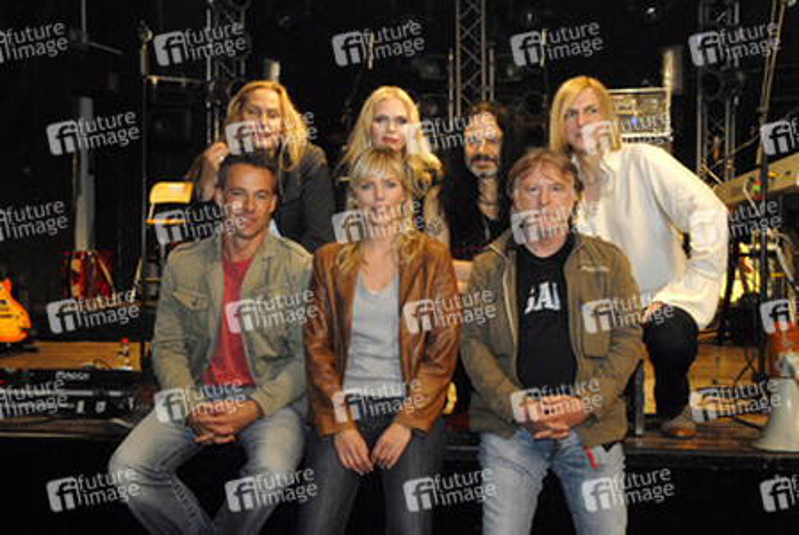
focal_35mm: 45
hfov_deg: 43.6
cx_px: 400
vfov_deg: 30.0
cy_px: 268
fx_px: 1000
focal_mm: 30
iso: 800
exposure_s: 1/100
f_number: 5.6
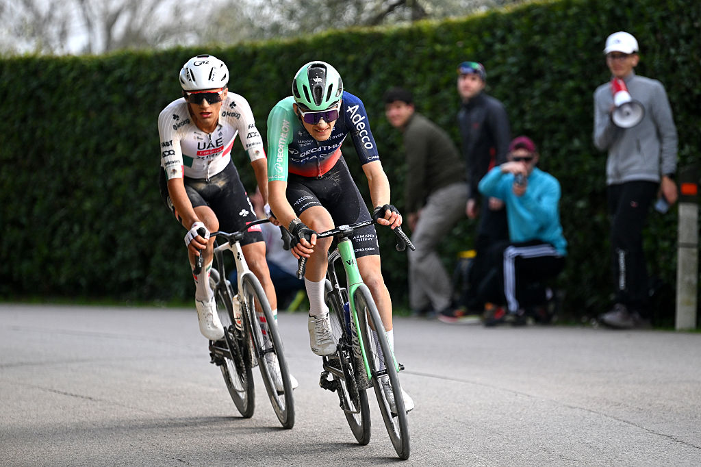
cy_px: 234
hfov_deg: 7.6
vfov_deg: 5.1
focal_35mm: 270
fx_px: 5256
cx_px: 350
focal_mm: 180
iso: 400
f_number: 2.8
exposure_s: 1/1600
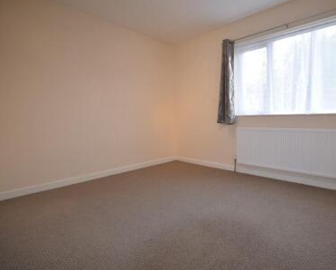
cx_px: 214
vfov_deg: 73.8
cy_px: 132
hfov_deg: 84.3
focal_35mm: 18
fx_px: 179
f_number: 5
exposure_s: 1/100
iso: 800
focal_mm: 10
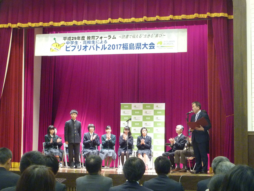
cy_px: 96
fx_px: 506
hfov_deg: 28.2
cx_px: 127
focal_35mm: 69
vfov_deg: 21.3
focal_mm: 7.9
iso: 400
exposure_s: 1/13
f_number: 3.8
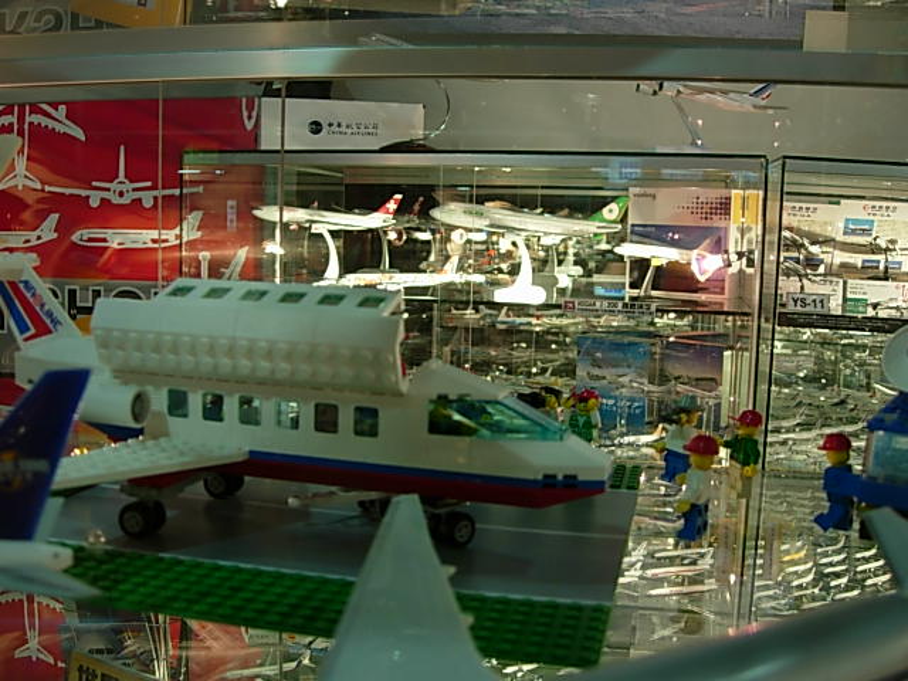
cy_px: 340
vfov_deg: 37.7
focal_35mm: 38
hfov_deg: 49.0
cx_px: 454
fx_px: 997
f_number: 2.8
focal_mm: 7.8
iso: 79
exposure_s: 1/32
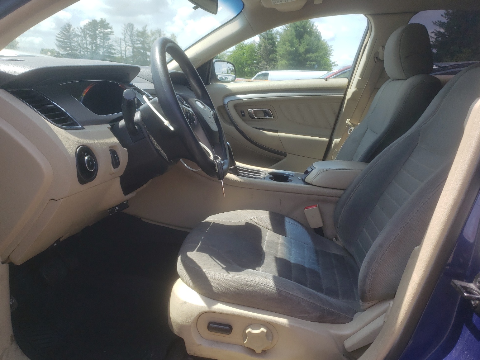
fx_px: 374
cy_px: 185
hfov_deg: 65.3
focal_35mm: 27
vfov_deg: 51.4
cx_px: 236
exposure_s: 1/1000
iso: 50
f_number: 1.5
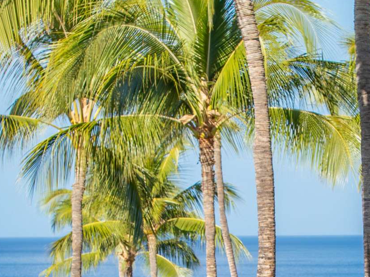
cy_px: 293
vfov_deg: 4.8
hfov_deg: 6.4
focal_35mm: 311
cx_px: 350
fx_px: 3325
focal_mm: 42
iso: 400
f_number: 5.6
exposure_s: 1/250
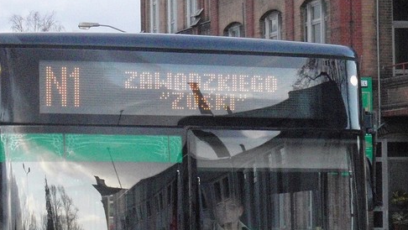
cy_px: 219
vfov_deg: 10.3
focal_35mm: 117
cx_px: 158
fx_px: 1266
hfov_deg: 18.3
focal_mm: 10.43
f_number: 4.5
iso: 800
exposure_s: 1/160
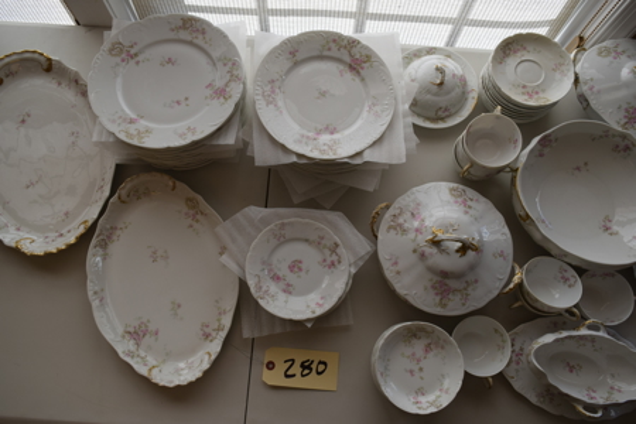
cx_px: 318
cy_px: 212
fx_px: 477
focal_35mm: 27
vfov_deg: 47.9
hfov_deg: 67.4
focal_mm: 18
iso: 200
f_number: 6.3
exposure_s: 1/200
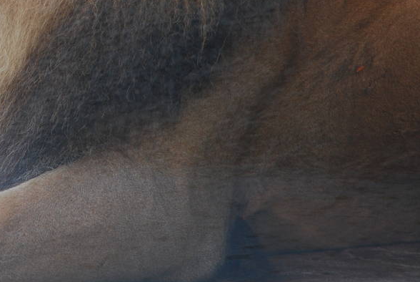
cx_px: 4
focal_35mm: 816
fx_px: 9534
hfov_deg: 2.5
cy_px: -73
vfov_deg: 1.7
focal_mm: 200
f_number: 5.3
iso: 250
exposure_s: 1/125
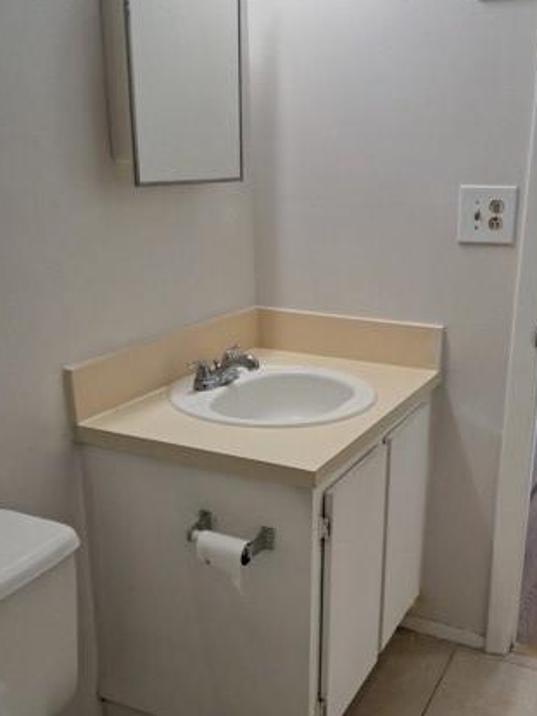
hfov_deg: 38.4
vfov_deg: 49.9
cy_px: 416
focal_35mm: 37
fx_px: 766
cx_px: 337
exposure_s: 1/60
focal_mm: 5.23
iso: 64
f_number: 1.8
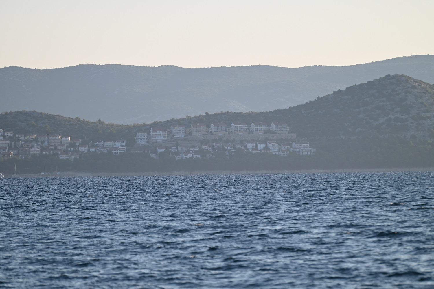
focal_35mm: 280
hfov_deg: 7.4
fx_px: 3376
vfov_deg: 4.9
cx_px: 217
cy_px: 144
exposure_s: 1/1000
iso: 250
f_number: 5.6
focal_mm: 280
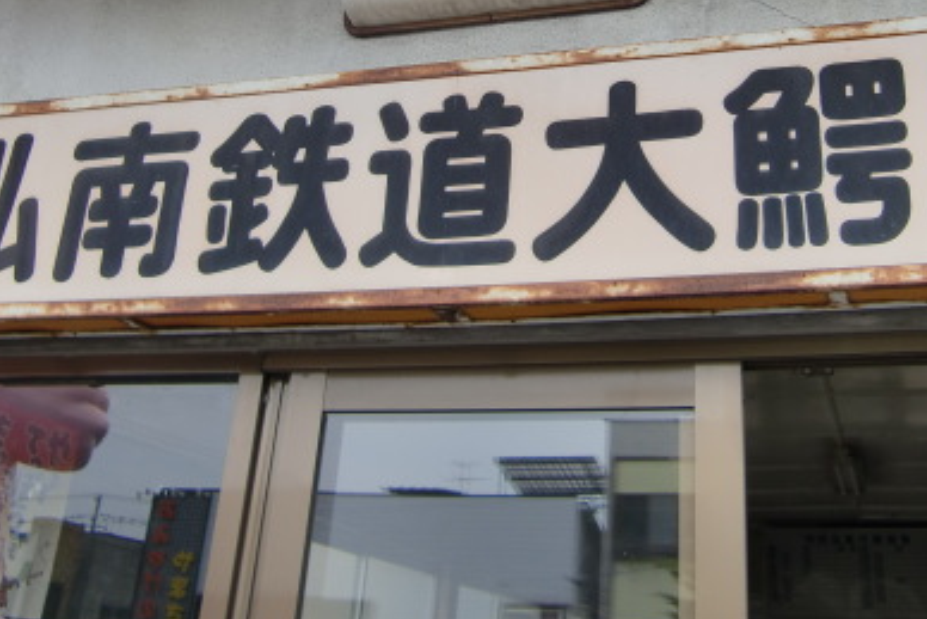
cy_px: 74
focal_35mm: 48
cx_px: 566
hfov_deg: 40.9
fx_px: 1236
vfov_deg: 27.2
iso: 64
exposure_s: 1/500
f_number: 2.6
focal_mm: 4.9
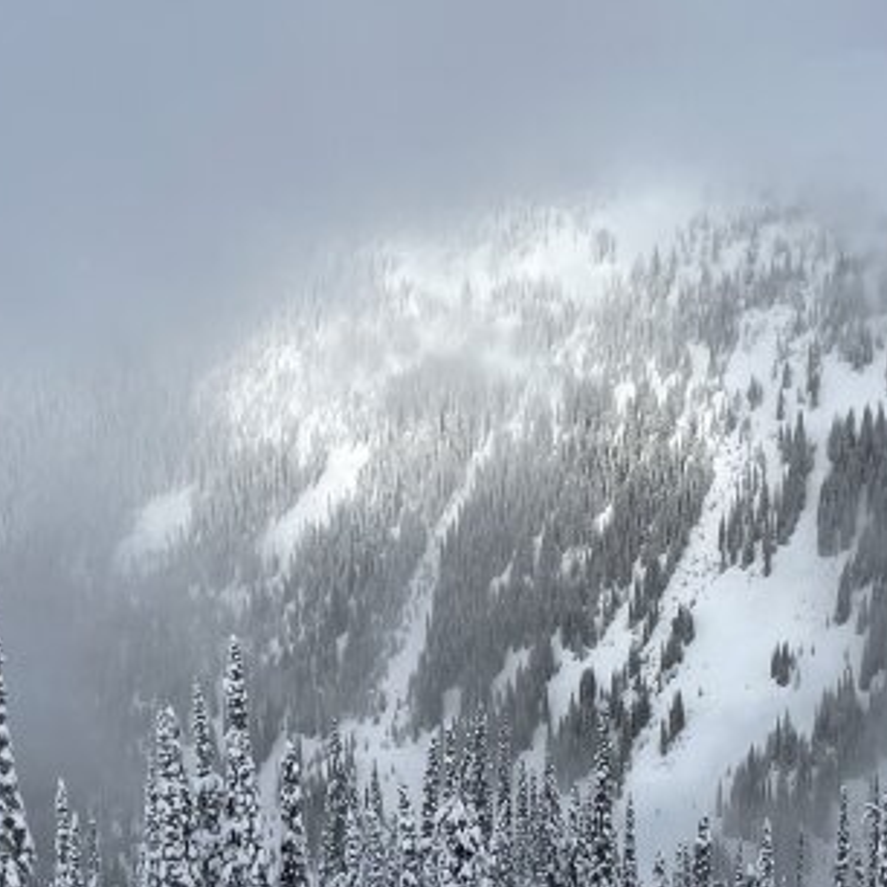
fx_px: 2232
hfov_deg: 22.5
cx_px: 374
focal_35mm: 77
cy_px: 948
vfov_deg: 21.4
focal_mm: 4.2
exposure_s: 1/4132
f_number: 1.6
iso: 32
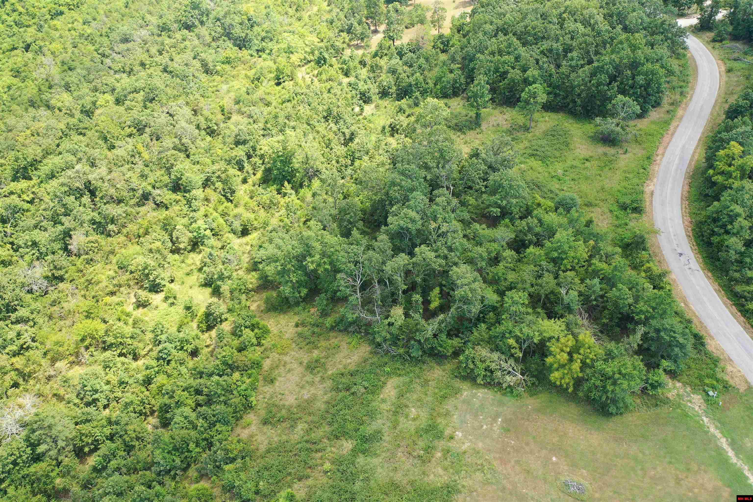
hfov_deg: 65.5
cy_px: 251
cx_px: 376
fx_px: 586
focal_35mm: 28
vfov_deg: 46.4
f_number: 2.8
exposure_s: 1/30
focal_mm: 10.26
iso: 200
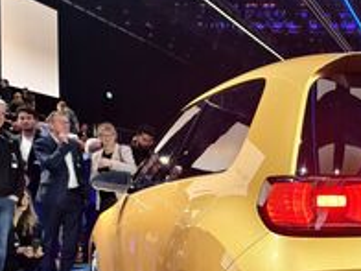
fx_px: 667
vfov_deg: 22.5
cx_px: 427
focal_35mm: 64
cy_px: 236
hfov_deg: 27.0
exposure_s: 1/57.3
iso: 195
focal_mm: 6.54
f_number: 1.57
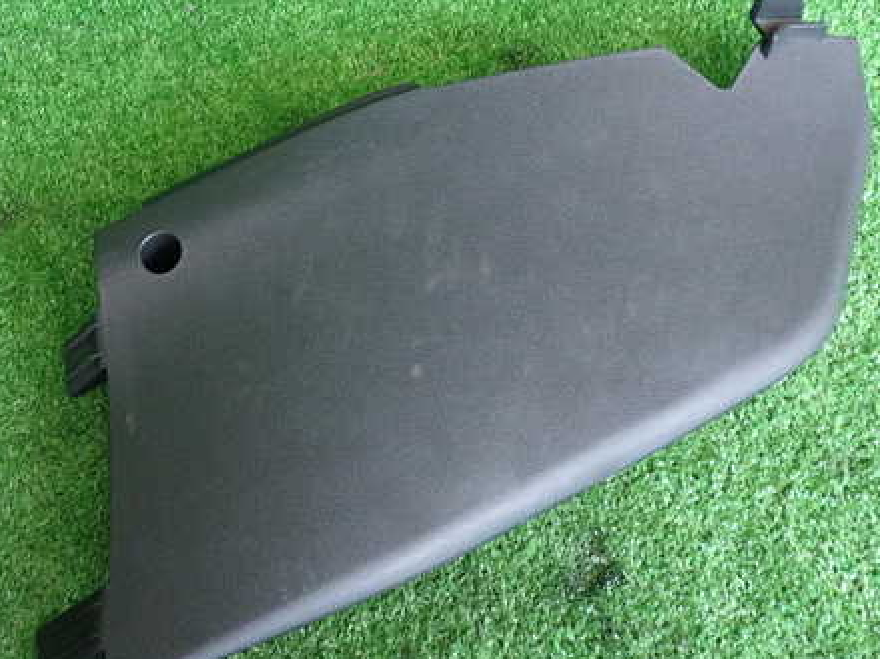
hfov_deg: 45.8
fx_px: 1042
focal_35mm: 41
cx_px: 423
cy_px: 318
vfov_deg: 35.1
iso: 250
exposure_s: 1/30
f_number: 2.3
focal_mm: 5.4
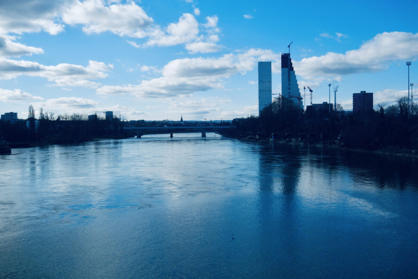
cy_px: 140
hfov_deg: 46.4
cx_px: 209
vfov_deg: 31.9
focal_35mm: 42
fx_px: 488
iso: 125
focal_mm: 15.45
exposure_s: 1/640
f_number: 5.6
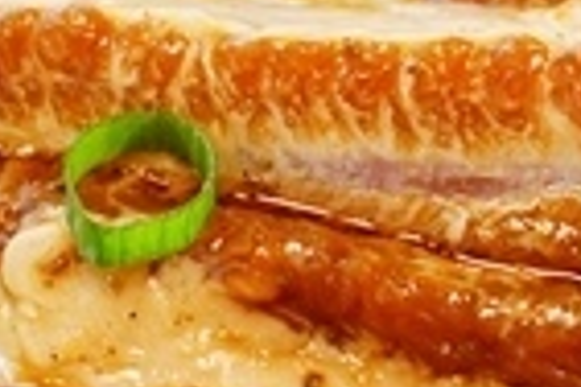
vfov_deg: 5.3
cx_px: 119
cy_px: -51
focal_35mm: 256
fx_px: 4131
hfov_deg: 8.0
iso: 640
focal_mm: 45
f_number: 4.5
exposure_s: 1/60
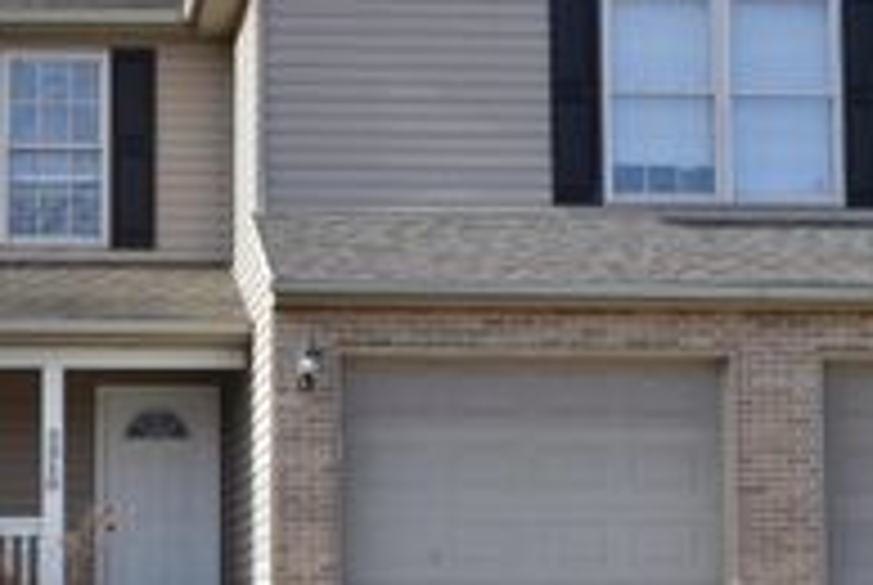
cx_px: 184
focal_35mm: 108
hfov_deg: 18.7
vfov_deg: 12.7
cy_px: 344
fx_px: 2623
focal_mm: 28
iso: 100
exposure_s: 1/200
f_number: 7.1
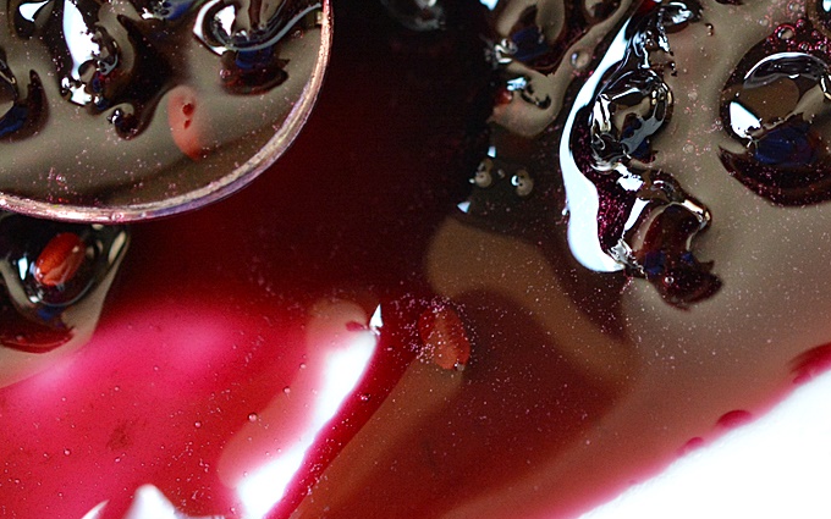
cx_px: 486
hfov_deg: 9.7
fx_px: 4892
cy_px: 161
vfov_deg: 6.1
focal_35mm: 216
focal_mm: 60
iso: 800
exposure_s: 1/125
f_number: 5
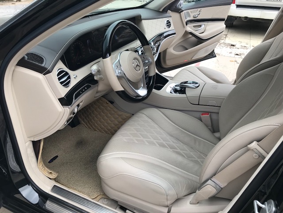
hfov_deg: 63.4
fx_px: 229
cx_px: 142
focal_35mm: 28
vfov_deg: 49.7
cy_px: 106
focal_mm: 3.99
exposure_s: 1/217
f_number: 1.8
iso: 20
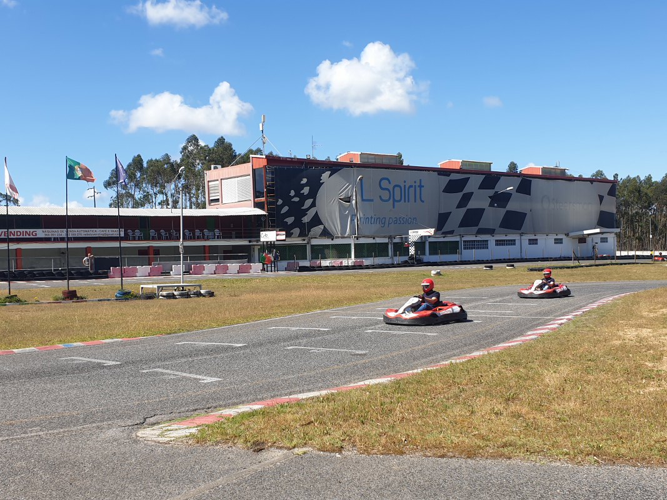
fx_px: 501
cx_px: 334
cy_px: 250
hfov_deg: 67.3
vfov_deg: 53.1
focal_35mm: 26
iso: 50
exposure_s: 1/1145
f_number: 2.4
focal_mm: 4.3
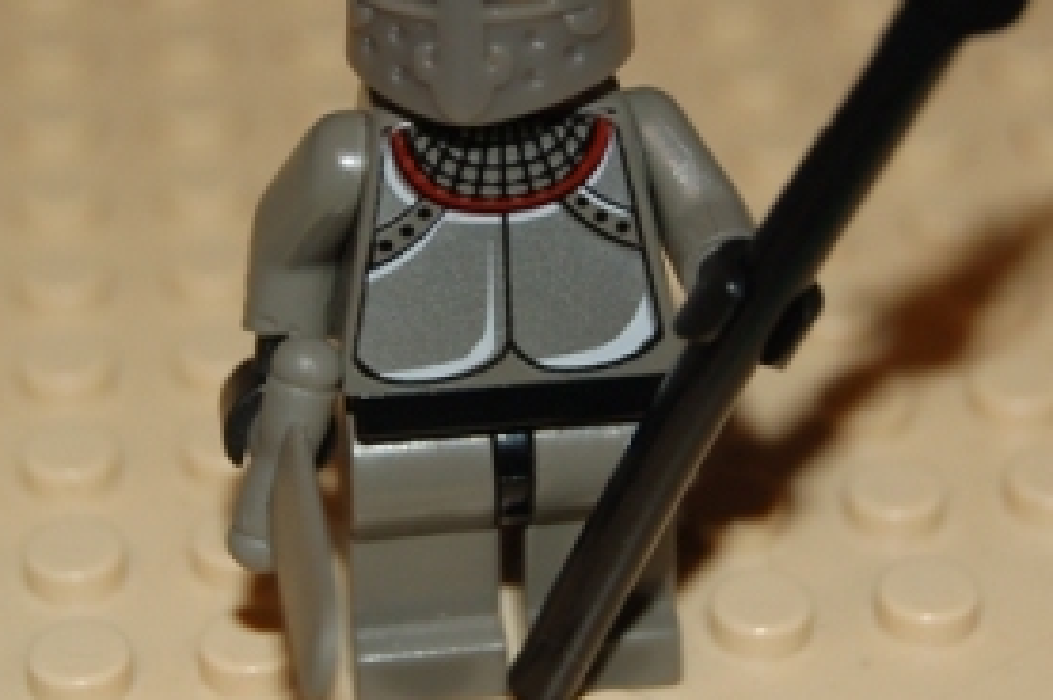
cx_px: 460
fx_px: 4268
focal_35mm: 146
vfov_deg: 9.4
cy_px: 188
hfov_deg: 14.1
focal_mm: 45
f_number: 5.3
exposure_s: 1/60
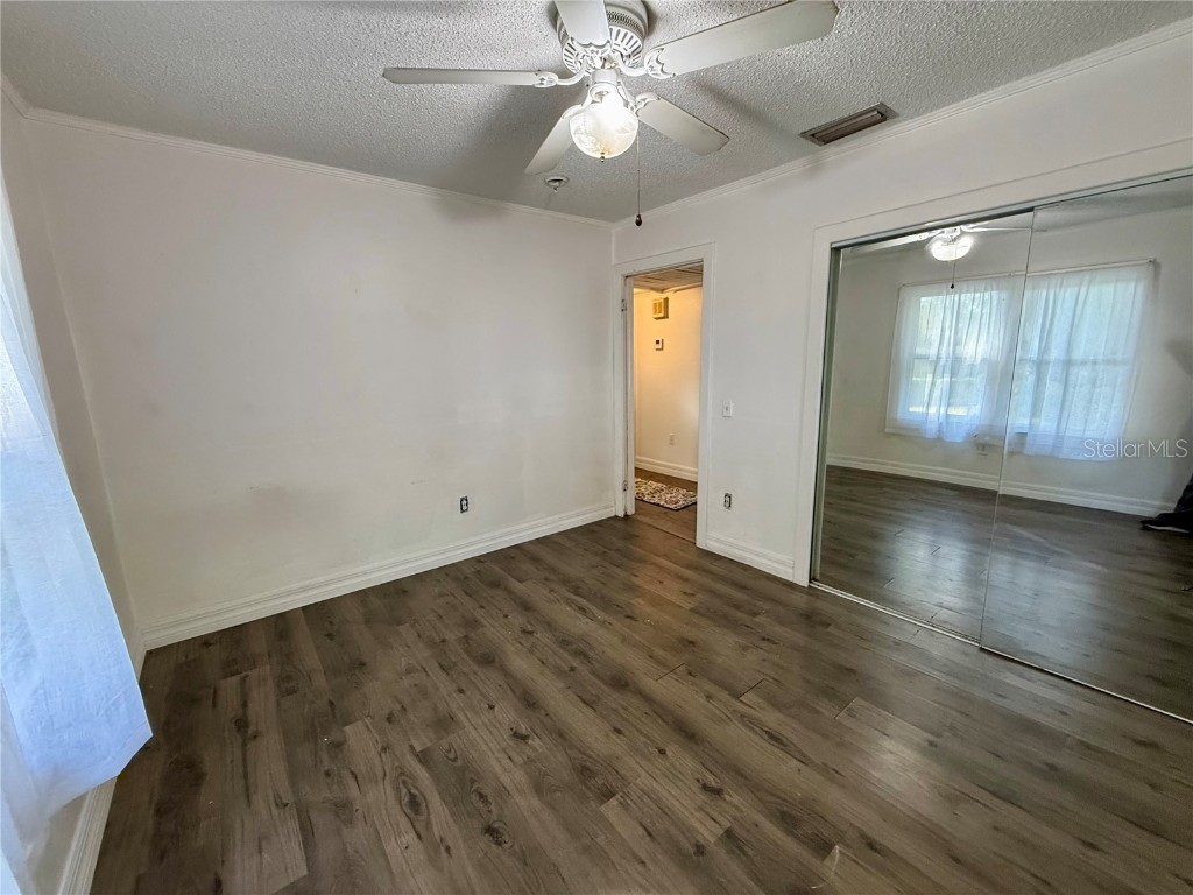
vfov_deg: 85.7
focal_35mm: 14
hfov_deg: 102.1
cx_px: 596
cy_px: 448
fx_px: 482
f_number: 2.2
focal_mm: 2.22
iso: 250
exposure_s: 1/99
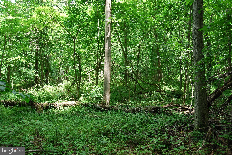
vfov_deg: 48.0
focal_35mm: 27
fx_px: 174
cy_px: 78
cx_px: 116
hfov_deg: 67.3
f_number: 5.6
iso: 200
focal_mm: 18
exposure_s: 1/60
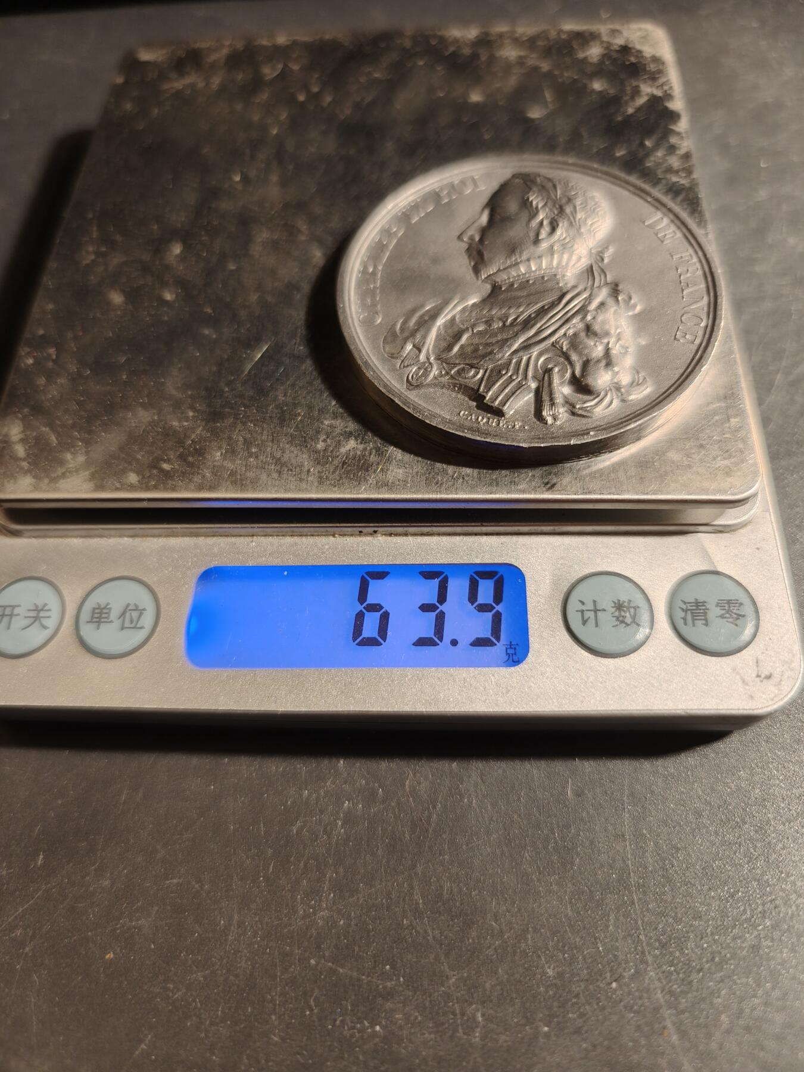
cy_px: 536
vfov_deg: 73.9
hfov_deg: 58.9
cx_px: 402
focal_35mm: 23
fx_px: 712
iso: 250
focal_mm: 6.06
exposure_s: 1/180
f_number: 1.6
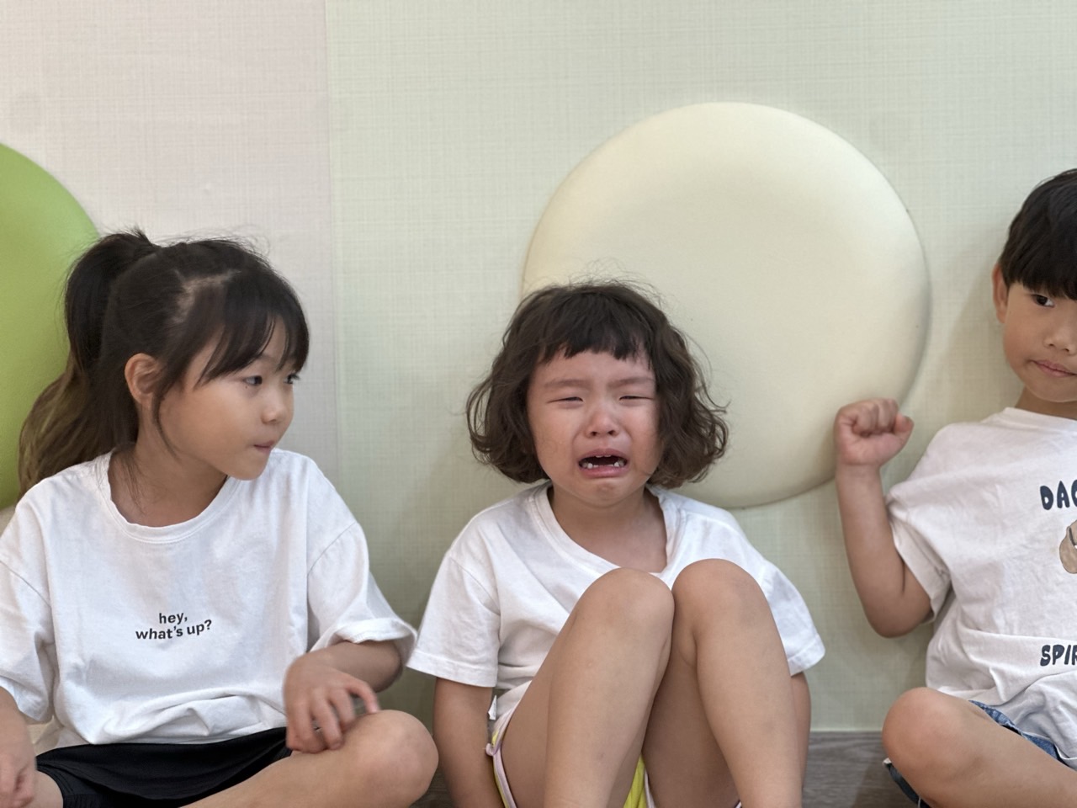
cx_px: 538
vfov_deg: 19.1
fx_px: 2396
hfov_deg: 25.3
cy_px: 404
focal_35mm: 77
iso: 125
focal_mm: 9
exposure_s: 1/40
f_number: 2.8
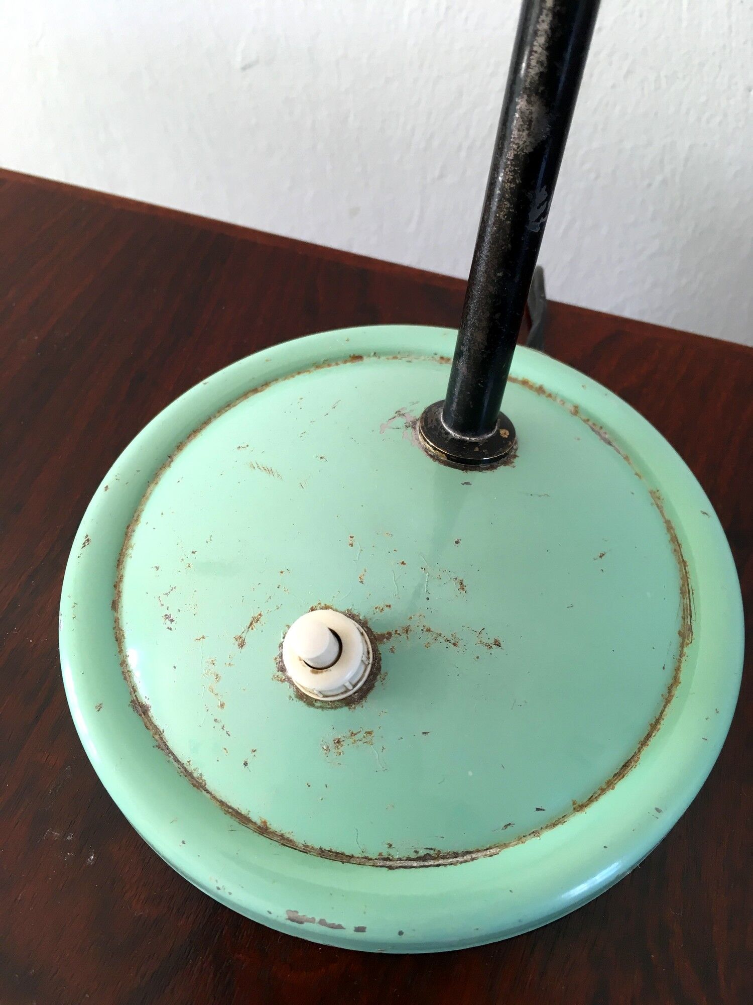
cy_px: 502
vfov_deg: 61.7
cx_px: 376
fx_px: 841
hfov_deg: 48.2
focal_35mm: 29
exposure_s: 1/33
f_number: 2.2
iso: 32
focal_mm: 4.15
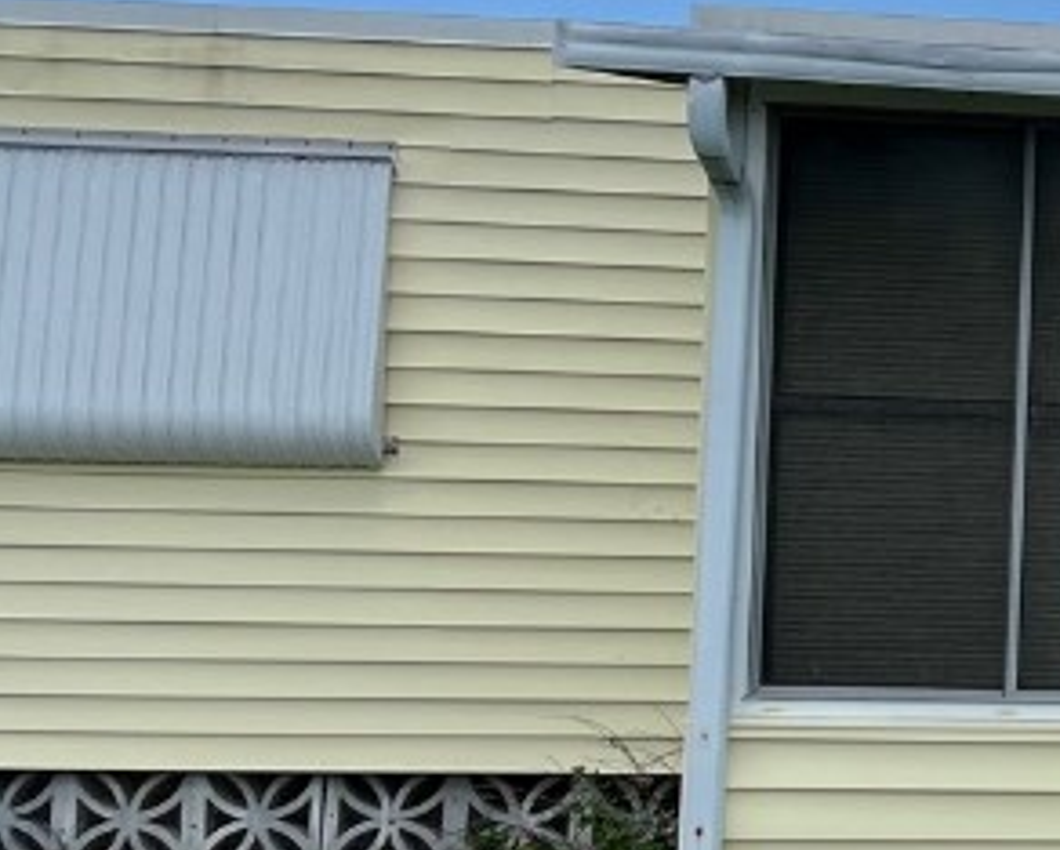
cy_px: 436
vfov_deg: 17.3
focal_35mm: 89
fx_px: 2794
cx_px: 1815
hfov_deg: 17.9
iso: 50
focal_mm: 5.1
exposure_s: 1/3623
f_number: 1.6
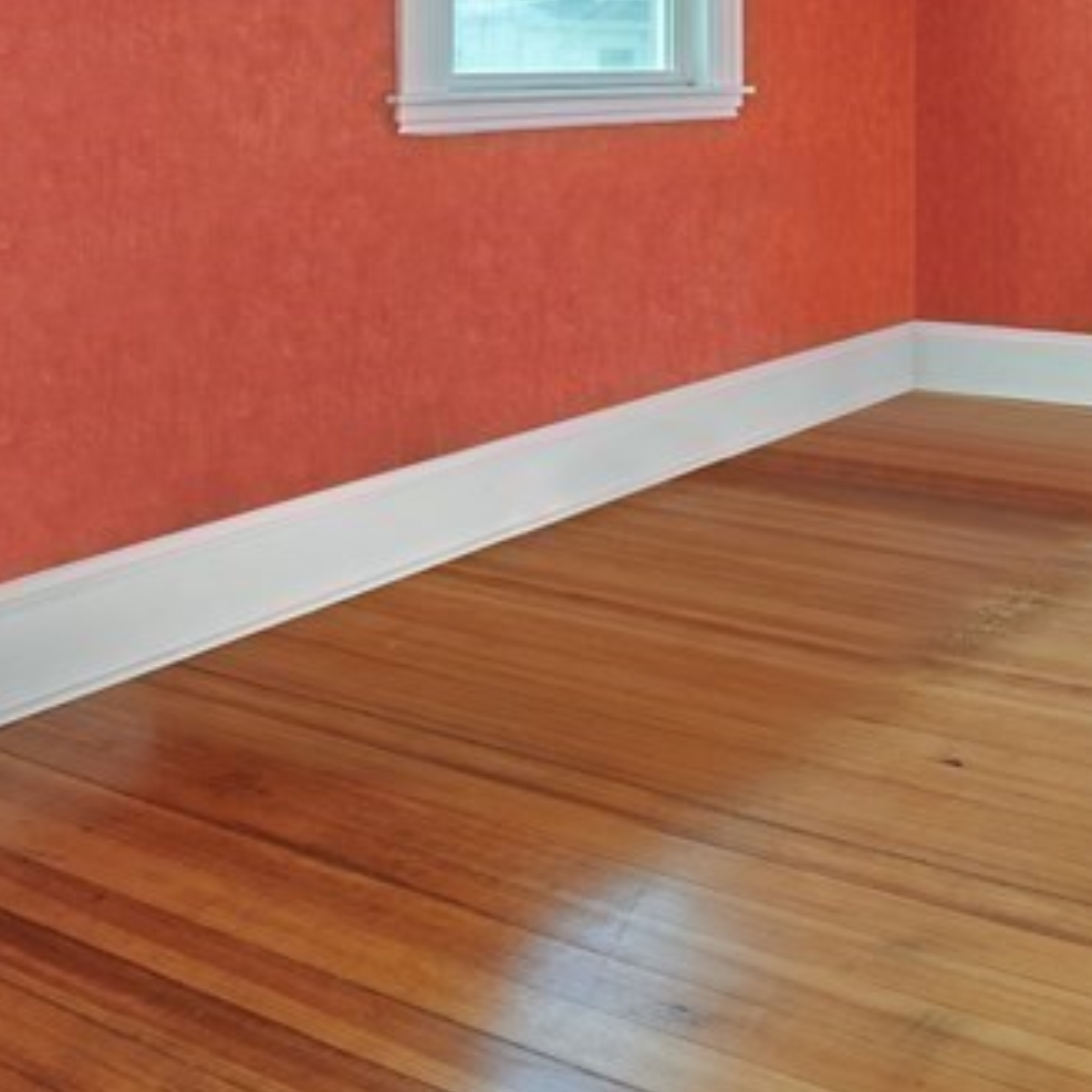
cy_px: 65
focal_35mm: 37
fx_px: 1321
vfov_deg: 40.7
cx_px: 1245
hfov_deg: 36.7
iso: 400
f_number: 5.6
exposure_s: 1/160
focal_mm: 14
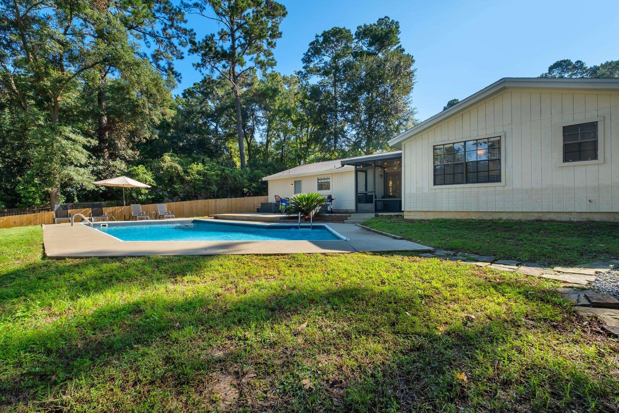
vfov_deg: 77.3
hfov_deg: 100.4
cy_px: 206
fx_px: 258
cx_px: 310
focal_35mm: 15
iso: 400
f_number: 8
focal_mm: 10
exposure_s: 1/550
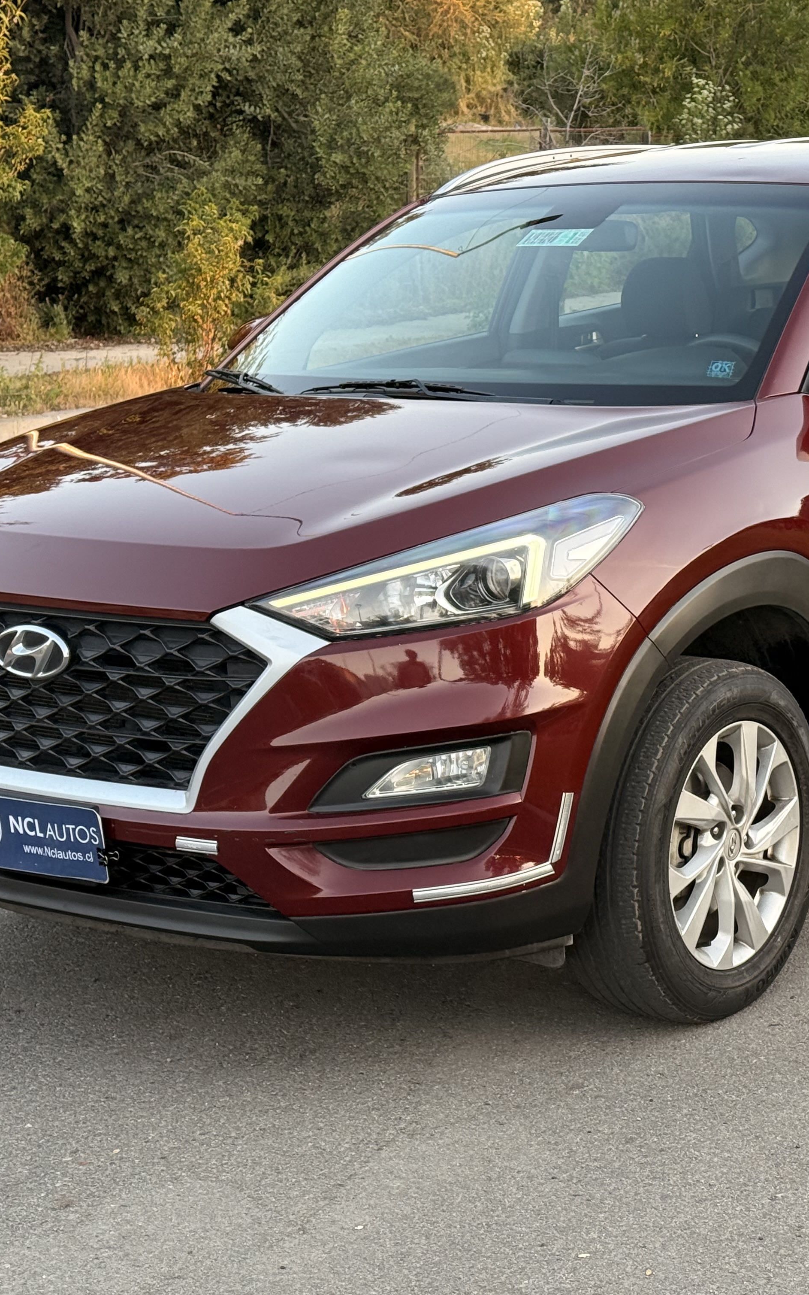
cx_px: 600
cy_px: 648
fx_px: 2398
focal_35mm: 68
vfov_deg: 30.2
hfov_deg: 19.0
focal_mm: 6.76
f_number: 1.78
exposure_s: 1/147
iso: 125
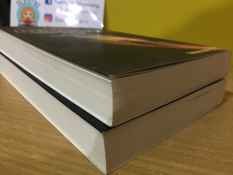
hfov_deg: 61.7
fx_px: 195
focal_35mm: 29
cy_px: 88
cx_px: 116
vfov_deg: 48.2
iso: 200
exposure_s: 1/20
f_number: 2.2
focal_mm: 4.15
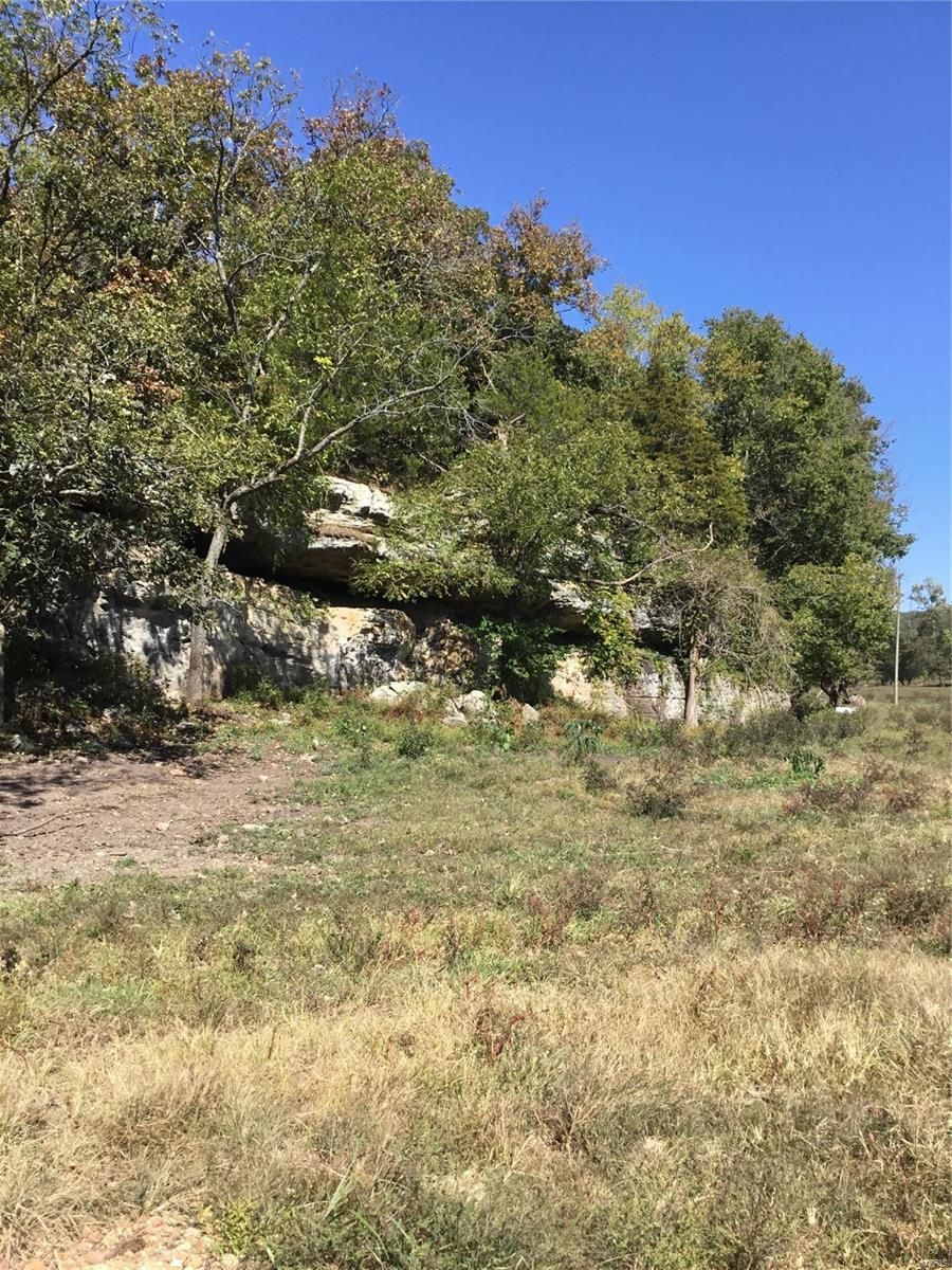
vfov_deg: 58.4
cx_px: 476
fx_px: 1137
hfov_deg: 45.4
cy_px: 635
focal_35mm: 31
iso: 25
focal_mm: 3.3
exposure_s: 1/721
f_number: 2.4
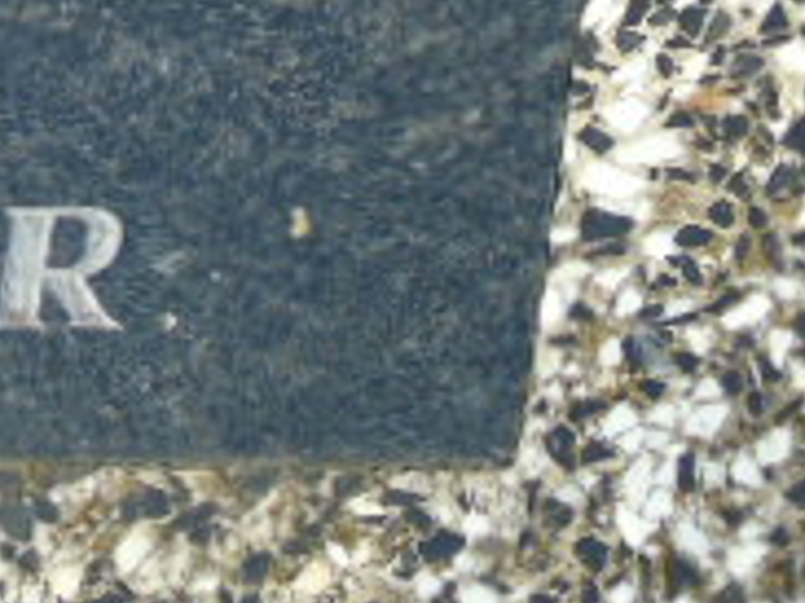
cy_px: -365
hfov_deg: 5.2
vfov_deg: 3.9
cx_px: -576
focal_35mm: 378
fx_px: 8785
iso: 80
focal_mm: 19
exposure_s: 1/200
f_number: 4.4
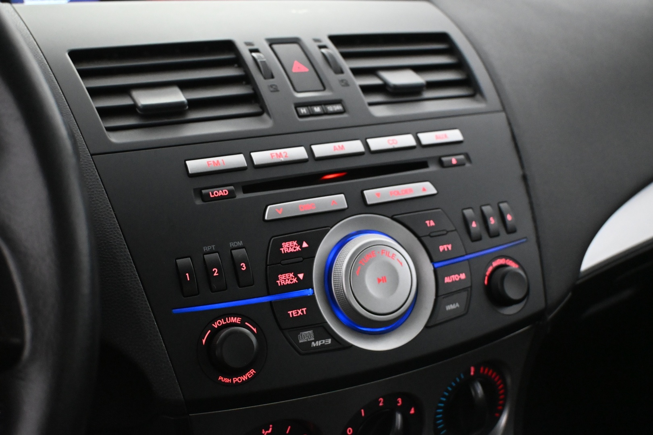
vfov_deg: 33.6
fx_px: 721
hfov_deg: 48.7
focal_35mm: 40
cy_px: 218
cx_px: 326
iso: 6400
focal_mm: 26.5
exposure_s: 1/60
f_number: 4.5
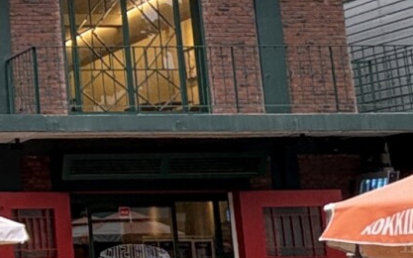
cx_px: -162
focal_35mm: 57
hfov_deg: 27.7
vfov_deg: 22.7
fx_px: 641
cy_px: 110
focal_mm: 2.22
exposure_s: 1/115
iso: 40
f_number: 2.2
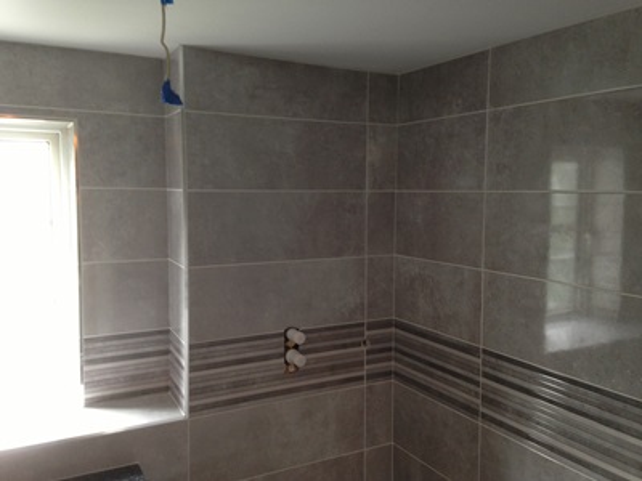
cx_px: 321
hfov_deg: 55.4
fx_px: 612
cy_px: 240
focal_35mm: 33
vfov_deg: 42.9
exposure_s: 1/20
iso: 125
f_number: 2.4
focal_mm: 4.13
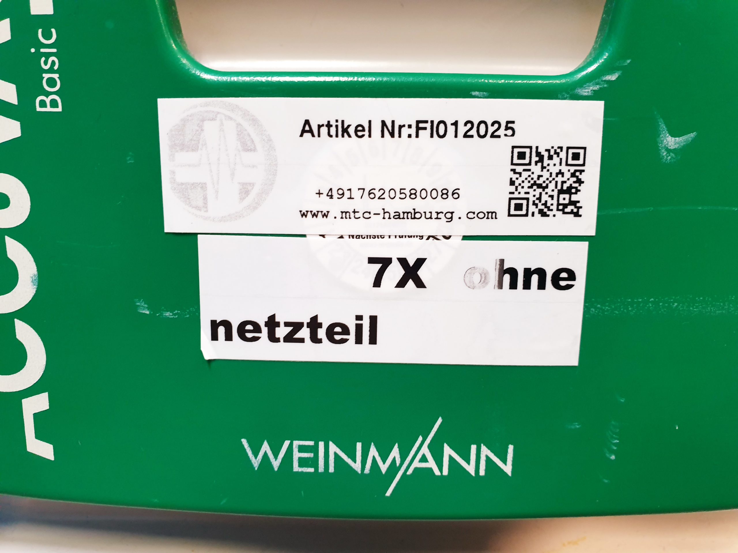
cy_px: 276
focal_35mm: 26
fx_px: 554
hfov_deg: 67.3
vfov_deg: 53.1
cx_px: 369
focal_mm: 4.3
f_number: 2.4
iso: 250
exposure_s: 1/33
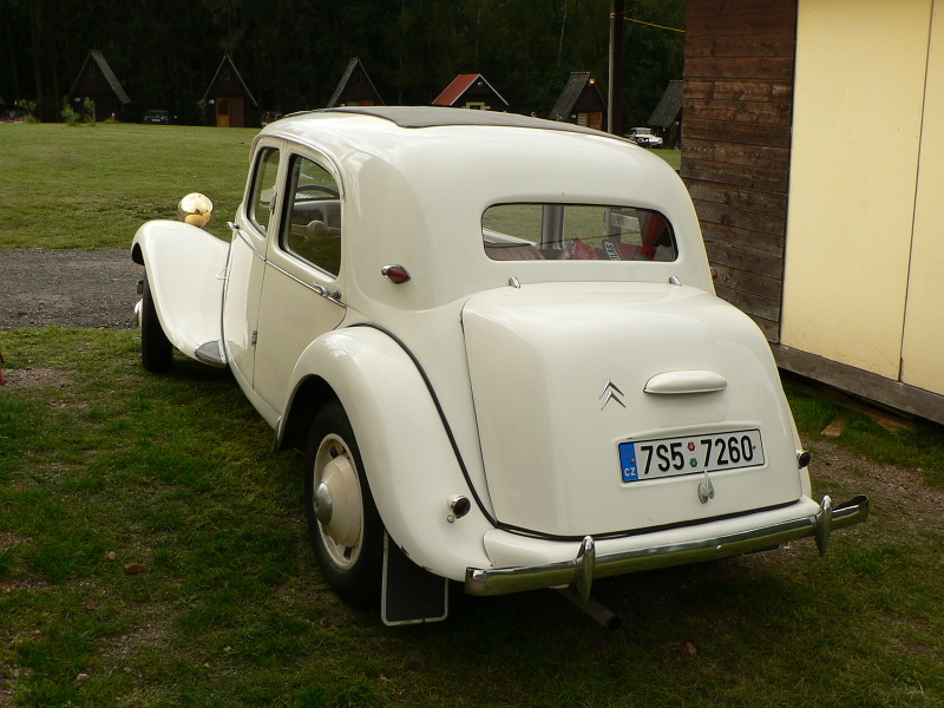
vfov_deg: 39.7
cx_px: 472
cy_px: 354
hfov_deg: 51.4
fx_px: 982
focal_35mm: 36
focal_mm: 6
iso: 80
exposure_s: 1/200
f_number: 4
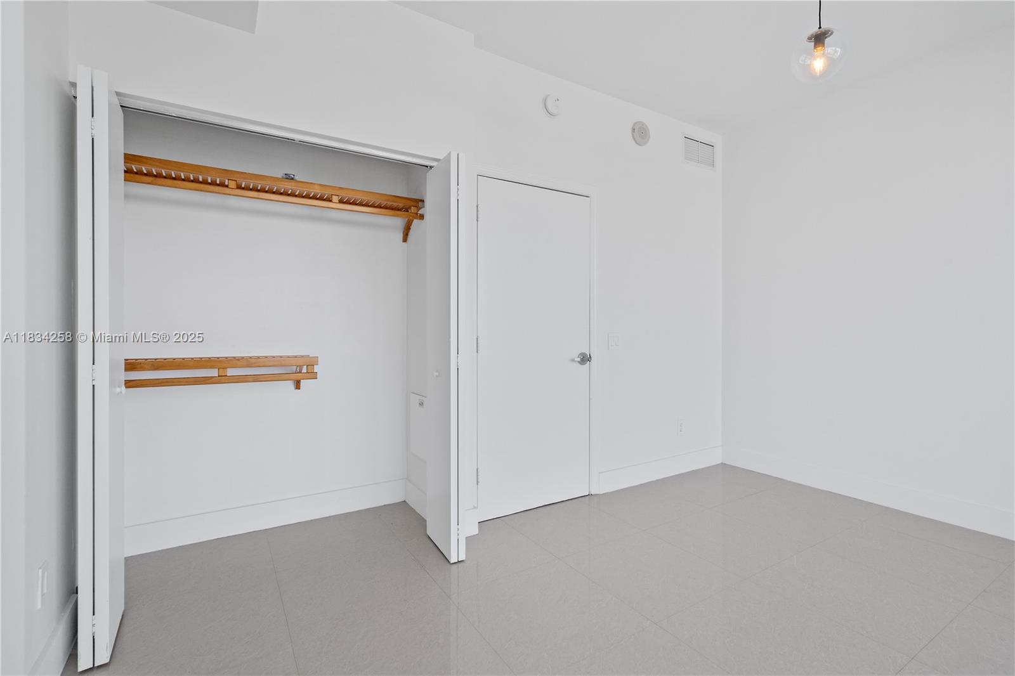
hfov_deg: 96.7
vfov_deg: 73.7
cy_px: 338
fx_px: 451
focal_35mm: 16
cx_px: 508
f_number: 8
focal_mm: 16
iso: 400
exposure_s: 1/80
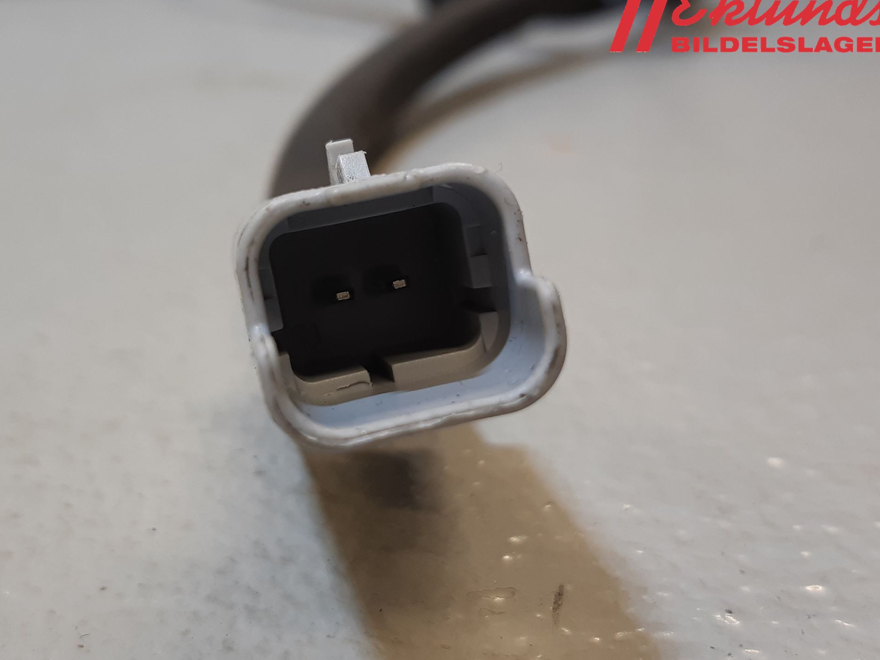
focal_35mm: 28
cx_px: 420
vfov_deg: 49.7
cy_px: 329
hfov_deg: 63.4
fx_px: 712
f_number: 1.7
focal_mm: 3.93
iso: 64
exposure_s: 1/50
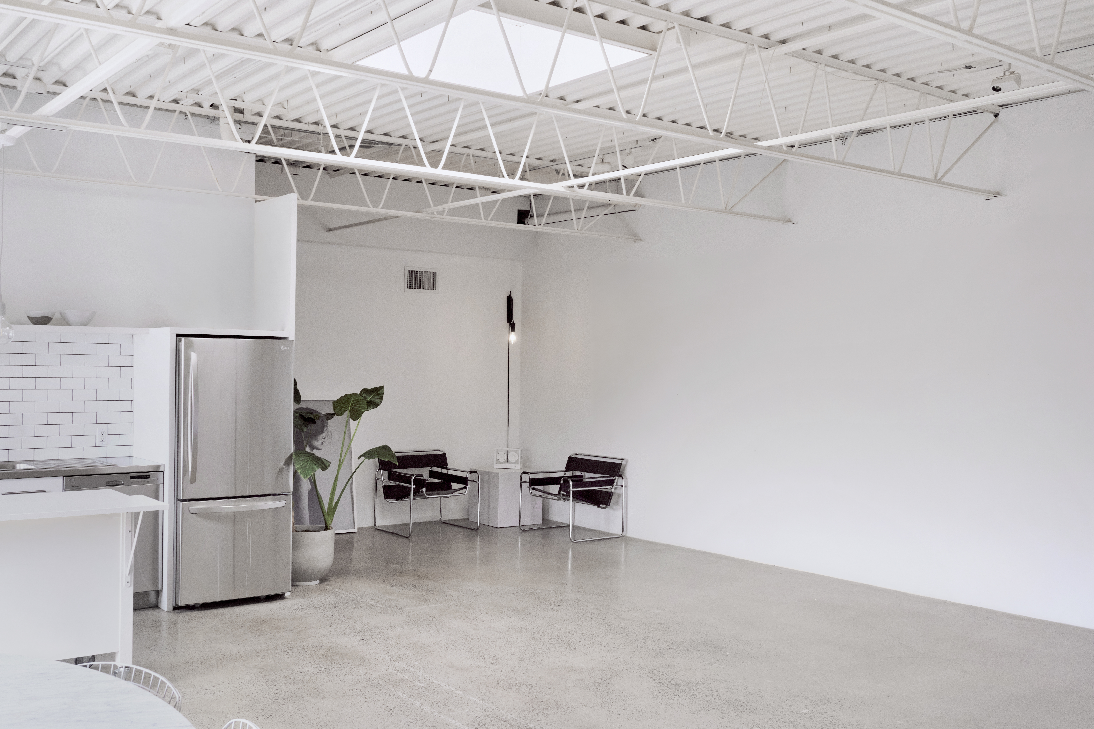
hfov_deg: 53.1
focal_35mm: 36
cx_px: 541
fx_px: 1094
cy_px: 357
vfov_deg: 36.9
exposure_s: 1/180
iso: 800
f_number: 6.4
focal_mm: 23
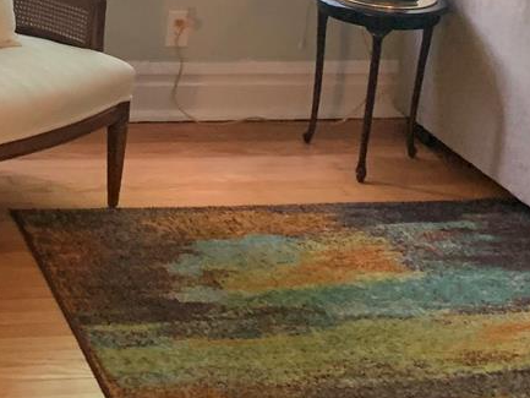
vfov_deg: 15.0
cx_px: -86
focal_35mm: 96
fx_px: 1470
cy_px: -53
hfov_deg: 19.4
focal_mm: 4.25
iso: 320
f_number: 1.8
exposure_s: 1/60
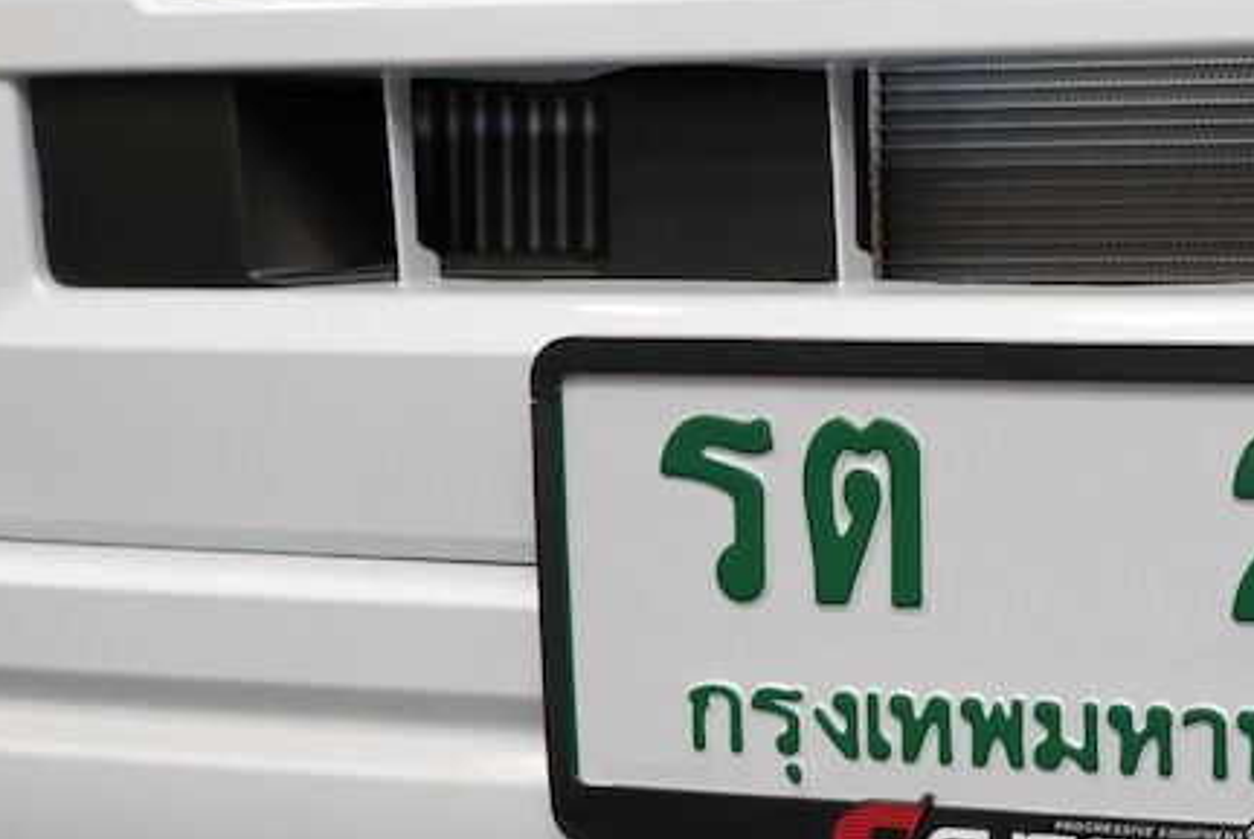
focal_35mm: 81
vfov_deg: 16.7
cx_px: 1042
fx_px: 2824
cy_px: 746
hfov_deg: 24.5
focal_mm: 35
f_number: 2.8
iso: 800
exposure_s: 1/80
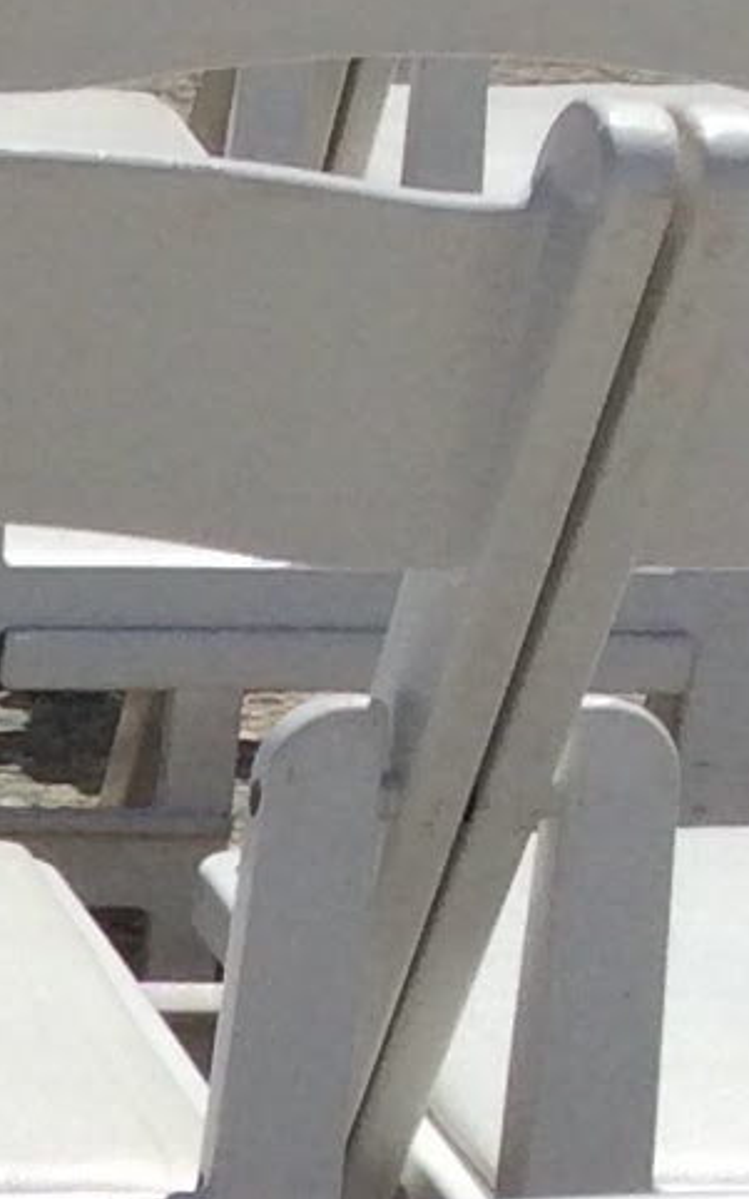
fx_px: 6144
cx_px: -1182
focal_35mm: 188
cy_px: 1881
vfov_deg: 10.7
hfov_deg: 6.6
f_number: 2.4
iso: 32
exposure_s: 1/3817
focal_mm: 3.3
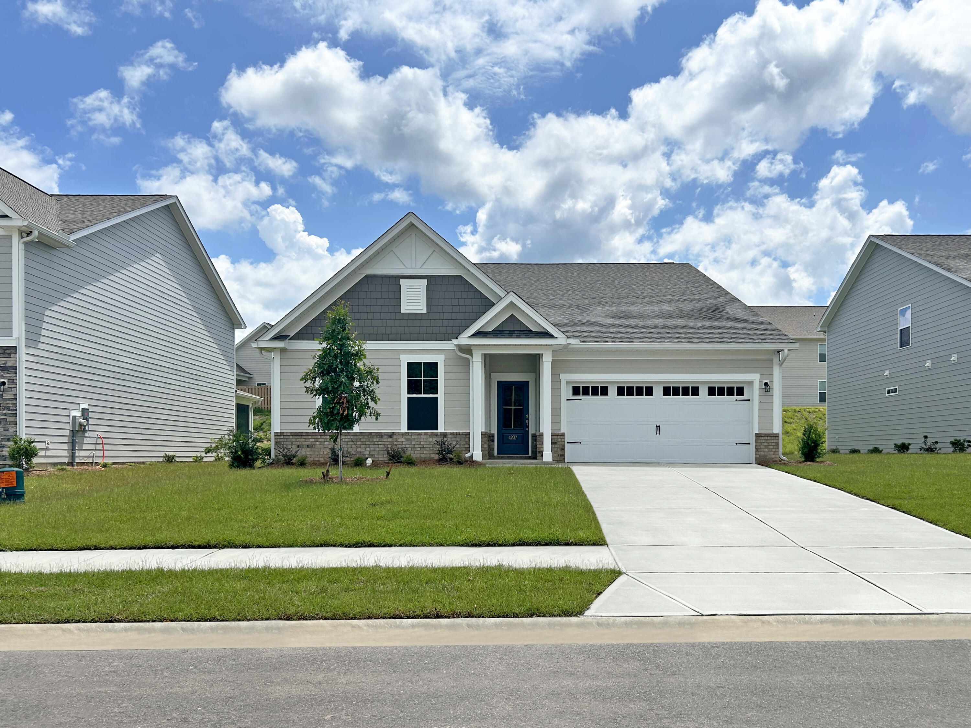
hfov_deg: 67.3
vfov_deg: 53.1
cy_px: 364
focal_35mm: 26
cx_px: 486
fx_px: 729
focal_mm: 5.7
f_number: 1.5
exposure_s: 1/6579
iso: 50
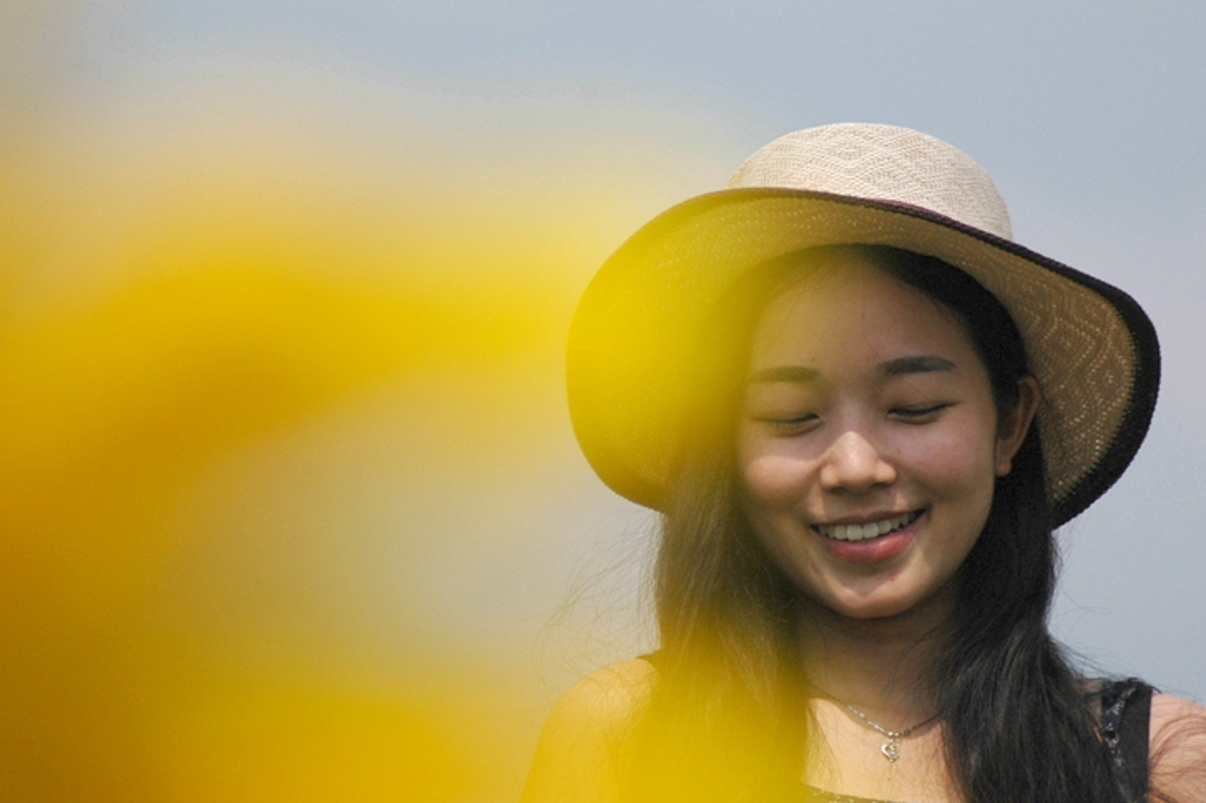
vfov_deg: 8.6
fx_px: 5313
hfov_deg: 12.9
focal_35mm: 159
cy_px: 411
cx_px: 694
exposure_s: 1/6400
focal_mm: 75
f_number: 4.5
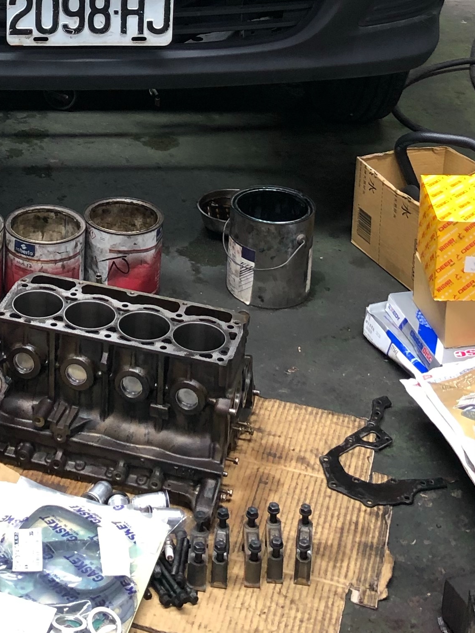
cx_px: 65
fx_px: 1354
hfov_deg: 19.6
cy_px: -21
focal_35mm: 74
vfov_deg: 24.9
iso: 32
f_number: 1.8
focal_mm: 4
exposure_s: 1/24
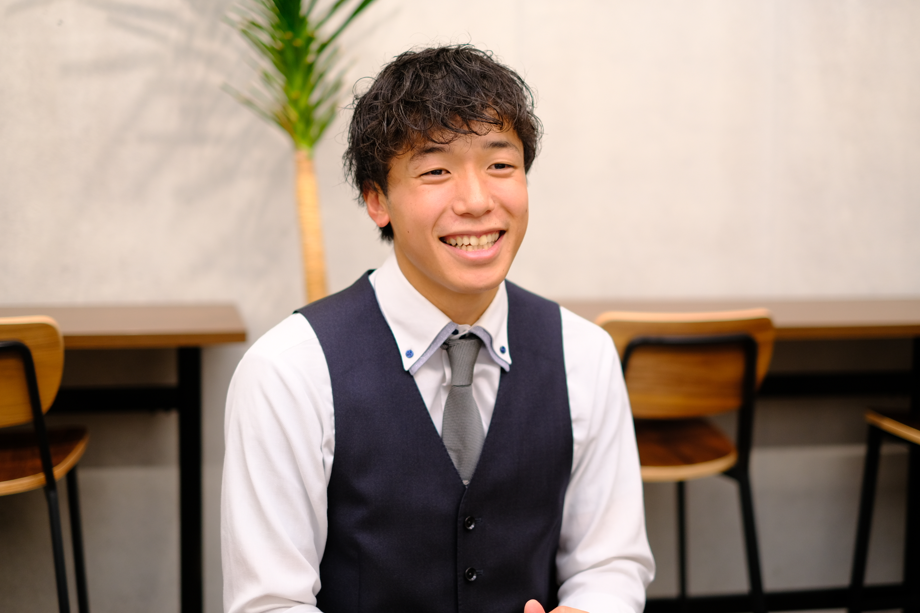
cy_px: 303
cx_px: 474
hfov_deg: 35.6
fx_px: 1431
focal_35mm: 56
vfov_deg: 24.2
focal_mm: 35
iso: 320
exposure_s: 1/160
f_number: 1.6
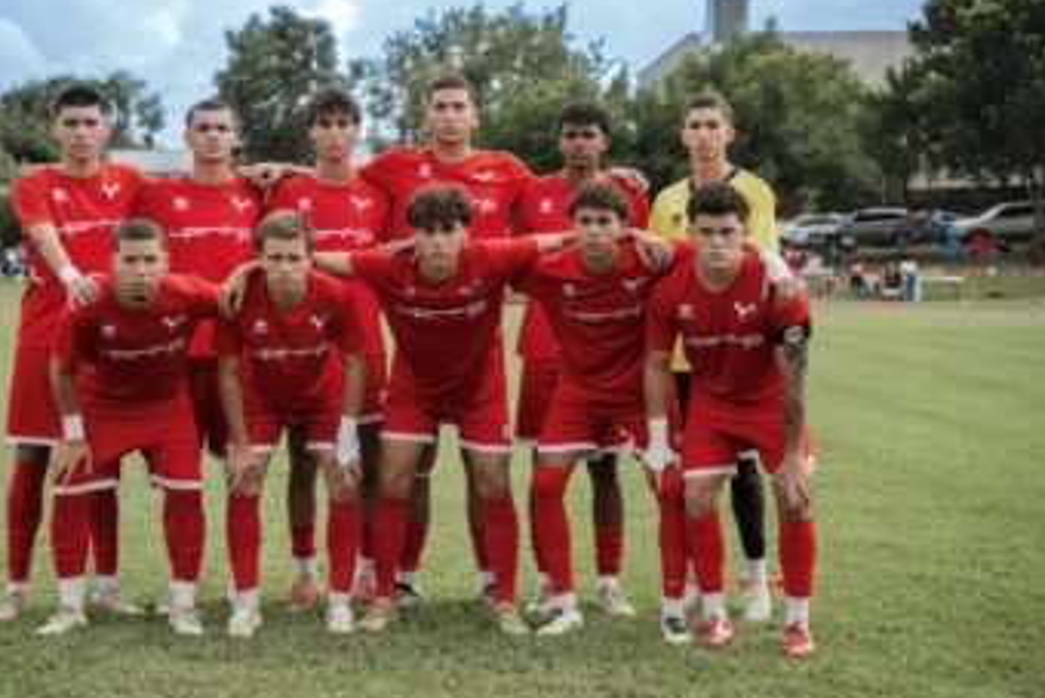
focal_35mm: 89
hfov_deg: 22.8
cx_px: 421
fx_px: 2590
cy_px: 314
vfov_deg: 15.3
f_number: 2.8
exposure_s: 1/1250
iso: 160
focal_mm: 48.1
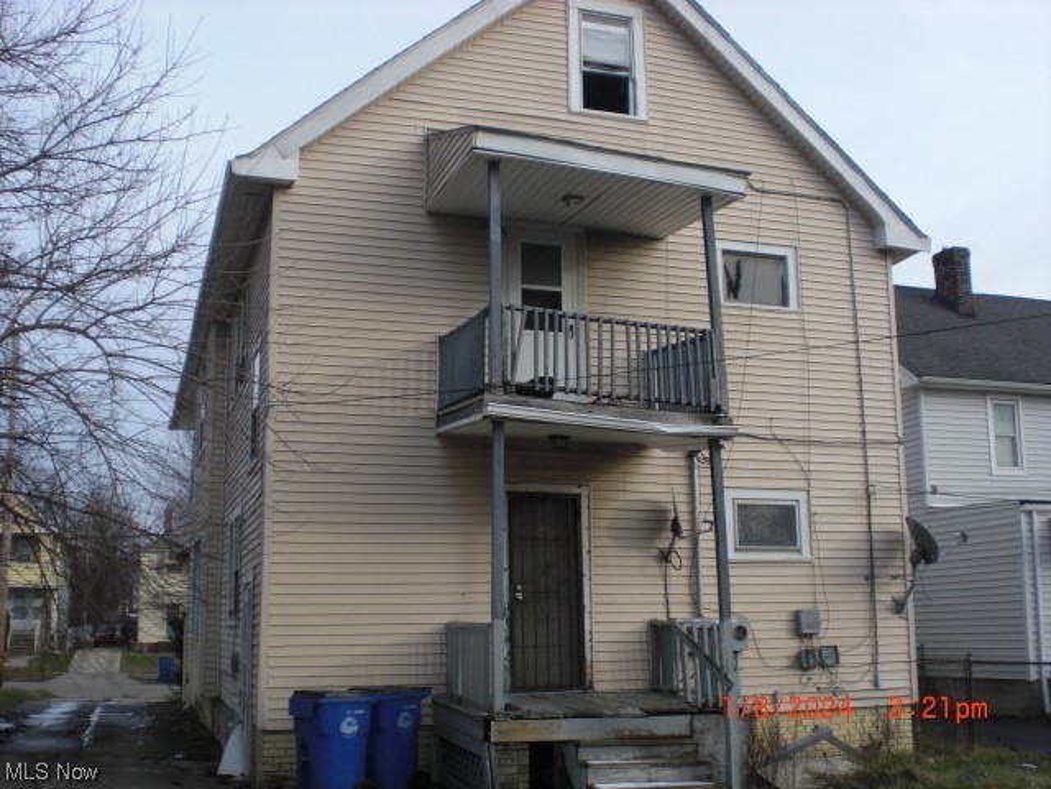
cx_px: 526
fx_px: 1154
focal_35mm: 38
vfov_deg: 37.7
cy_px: 394
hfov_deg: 49.0
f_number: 3.1
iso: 64
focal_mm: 6.3
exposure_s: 1/400
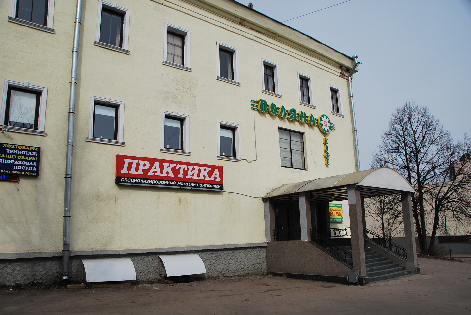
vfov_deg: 48.0
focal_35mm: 27
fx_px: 354
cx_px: 236
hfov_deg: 67.3
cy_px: 158
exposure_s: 1/320
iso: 100
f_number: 9
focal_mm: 18
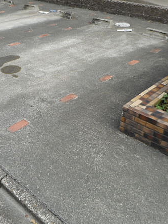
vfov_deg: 51.4
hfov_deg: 39.6
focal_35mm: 36
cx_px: 78
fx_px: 233
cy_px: 113
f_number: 3.7
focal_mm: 4.5
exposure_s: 1/400
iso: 80
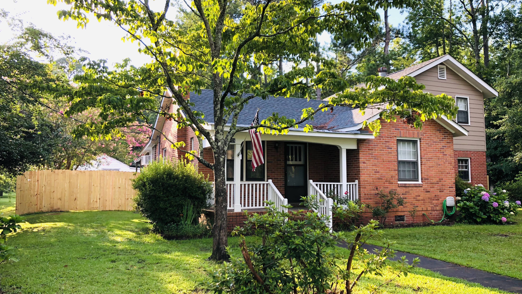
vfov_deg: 37.8
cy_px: 135
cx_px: 261
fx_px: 429
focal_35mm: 31
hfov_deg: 62.6
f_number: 1.8
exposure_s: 1/240
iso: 20
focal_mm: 4
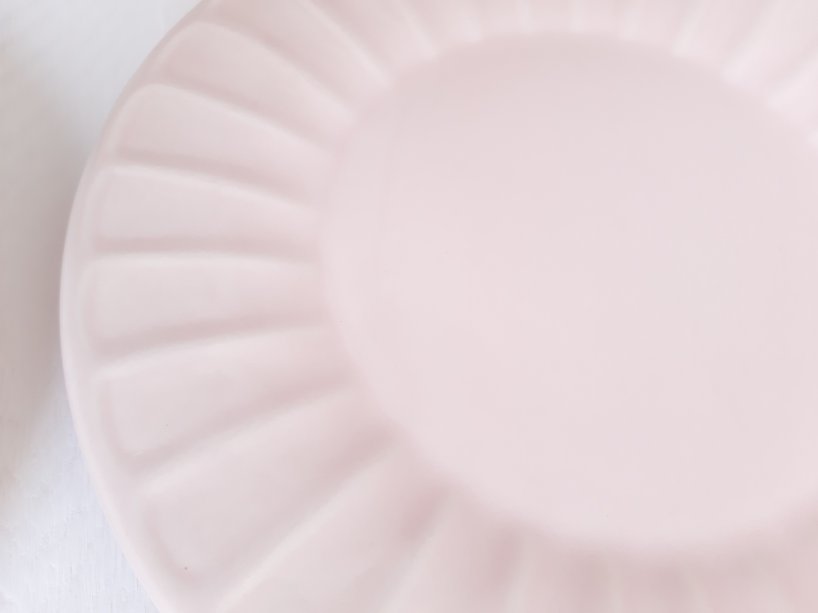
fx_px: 638
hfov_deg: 65.3
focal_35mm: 27
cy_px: 306
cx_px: 409
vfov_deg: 51.4
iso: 200
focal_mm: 3.93
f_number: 1.7
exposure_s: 1/304
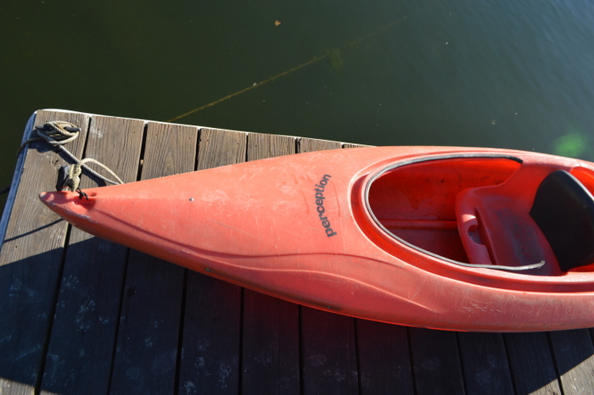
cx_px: 297
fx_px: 445
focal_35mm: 27
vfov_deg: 47.9
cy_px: 198
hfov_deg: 67.4
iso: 100
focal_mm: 18
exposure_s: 1/200
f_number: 7.1
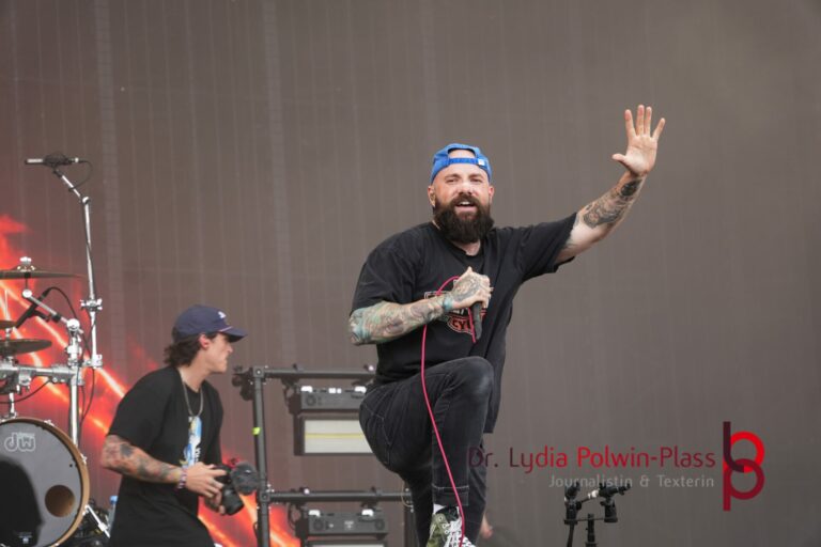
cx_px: 410
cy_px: 274
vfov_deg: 10.6
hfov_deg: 15.9
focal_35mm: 129
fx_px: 2942
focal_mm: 86
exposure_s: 1/160
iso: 200
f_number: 5
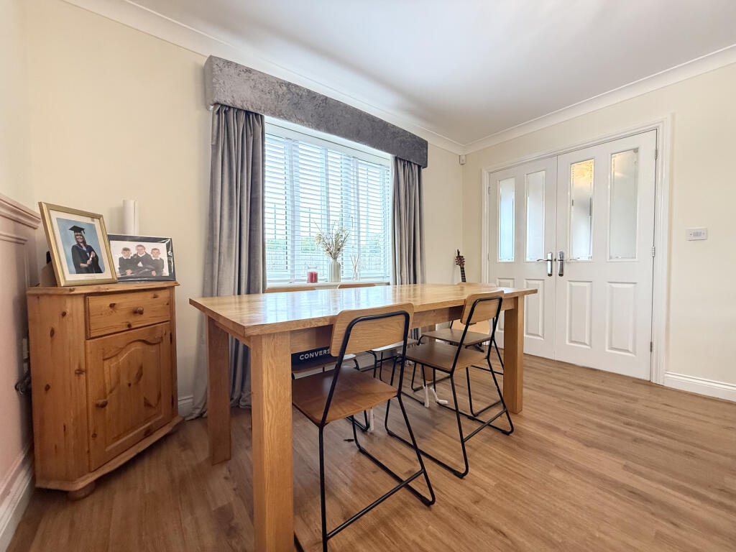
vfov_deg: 85.7
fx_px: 298
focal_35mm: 14
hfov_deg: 102.1
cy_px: 276
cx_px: 368
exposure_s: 1/73
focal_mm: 2.22
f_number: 2.2
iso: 320
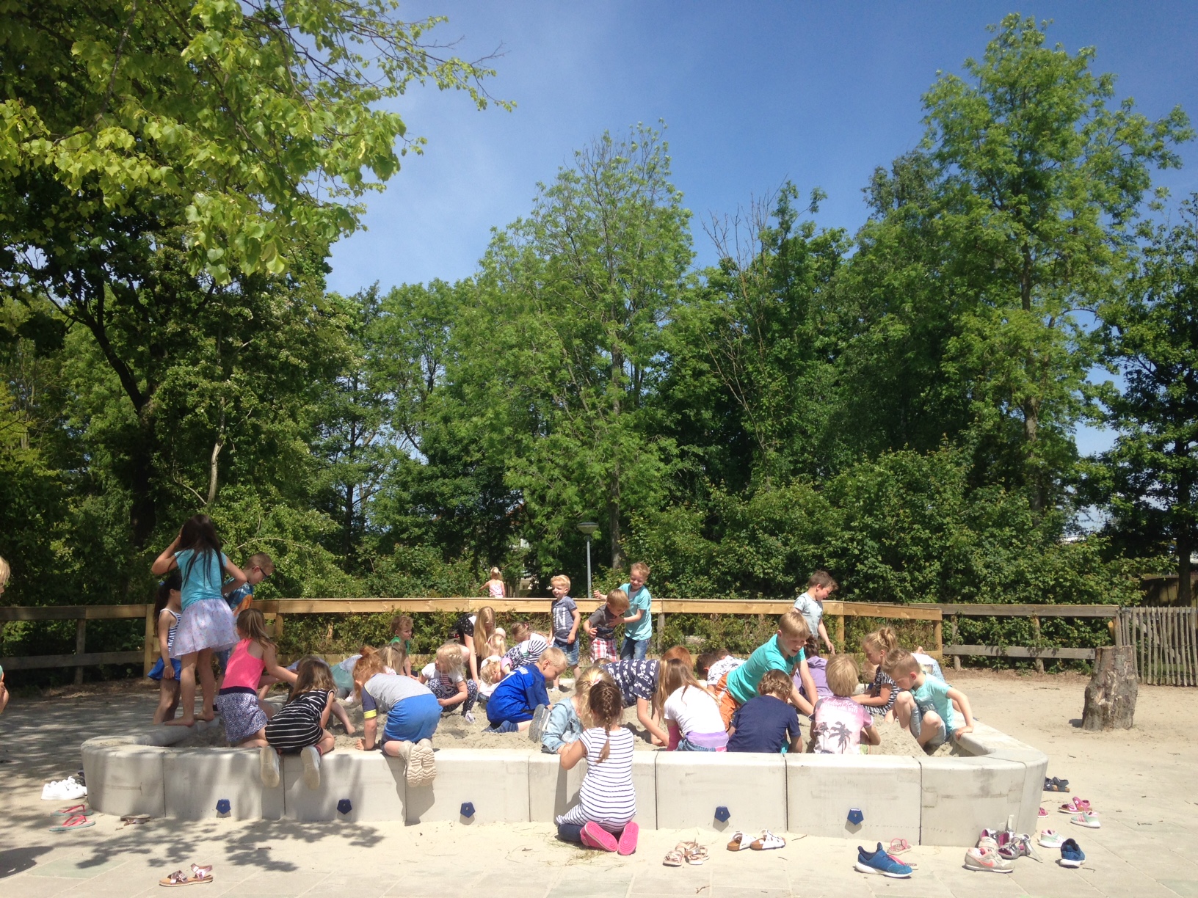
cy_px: 449
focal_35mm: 33
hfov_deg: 55.4
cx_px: 599
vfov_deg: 42.9
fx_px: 1142
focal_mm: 4.12
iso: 50
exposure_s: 1/1427
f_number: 2.4
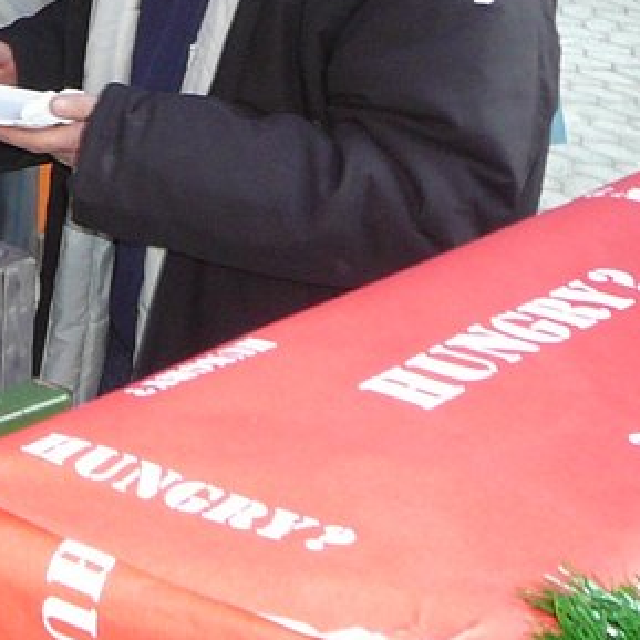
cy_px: -142
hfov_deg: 15.1
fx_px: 2238
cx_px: -301
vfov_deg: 15.6
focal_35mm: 107
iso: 125
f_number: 2.8
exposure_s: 1/30
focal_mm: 5.2
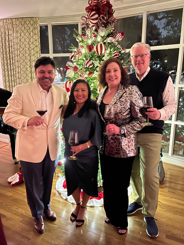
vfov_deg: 65.3
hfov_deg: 51.4
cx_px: 89
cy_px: 127
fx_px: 191
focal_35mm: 27
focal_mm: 5.1
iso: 1000
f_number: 1.6
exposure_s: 1/15
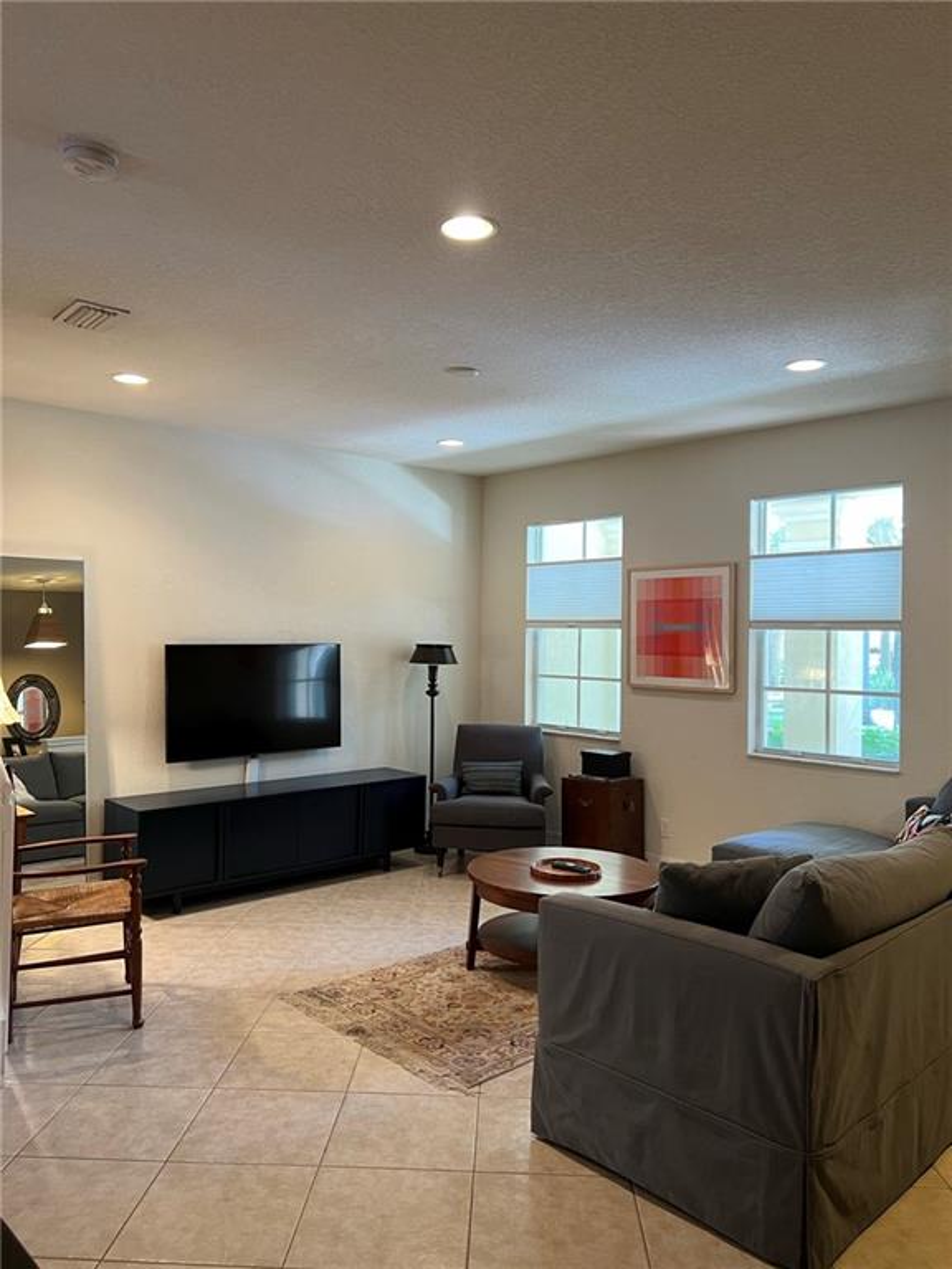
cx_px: 476
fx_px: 953
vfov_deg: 67.3
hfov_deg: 53.1
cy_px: 634
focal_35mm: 26
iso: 125
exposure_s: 1/60
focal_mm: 5.7
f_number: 1.5
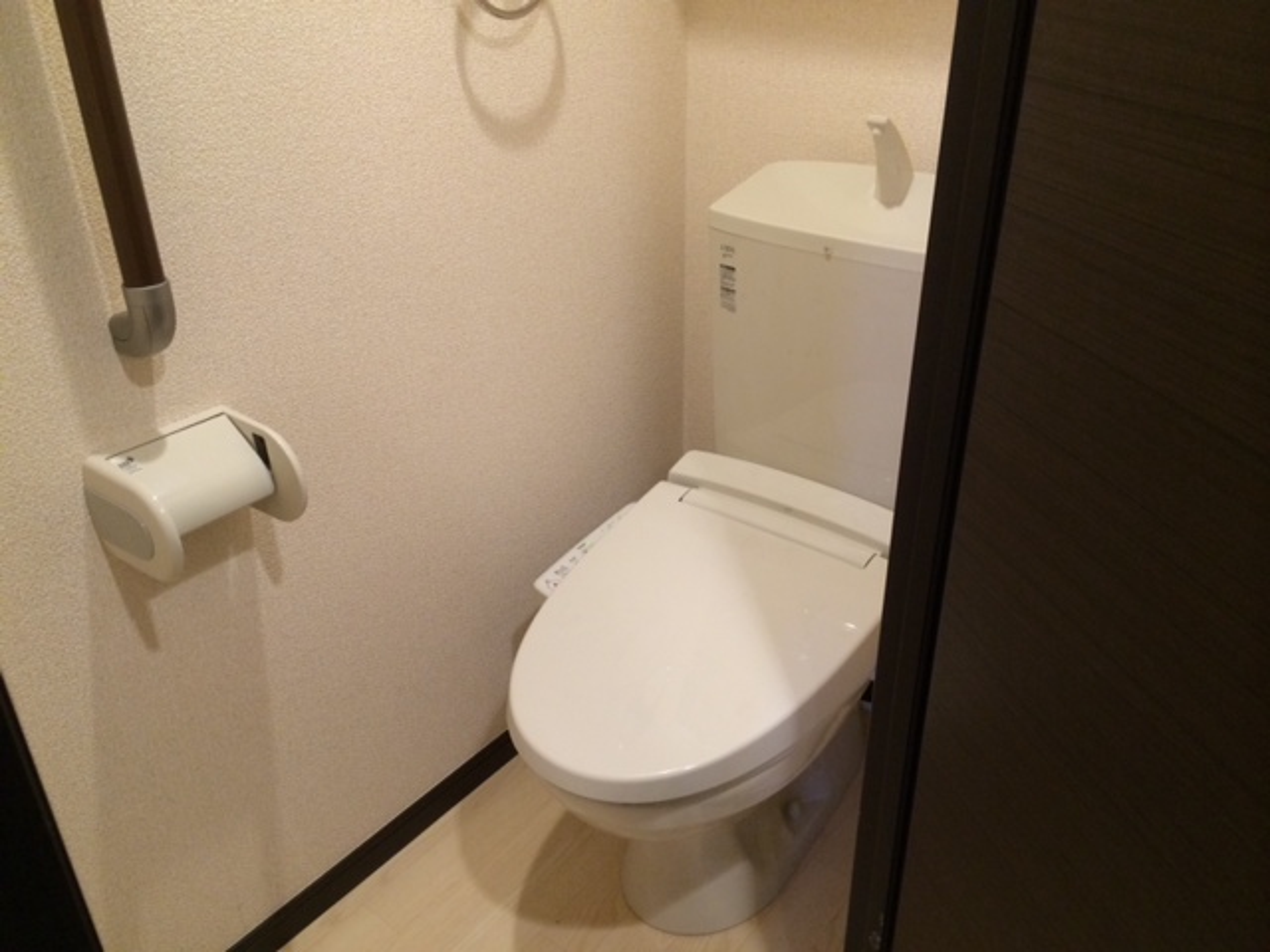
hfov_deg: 60.0
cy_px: 476
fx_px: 1101
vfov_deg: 46.8
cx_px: 635
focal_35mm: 30
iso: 200
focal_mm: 4.12
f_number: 2.2
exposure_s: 1/30
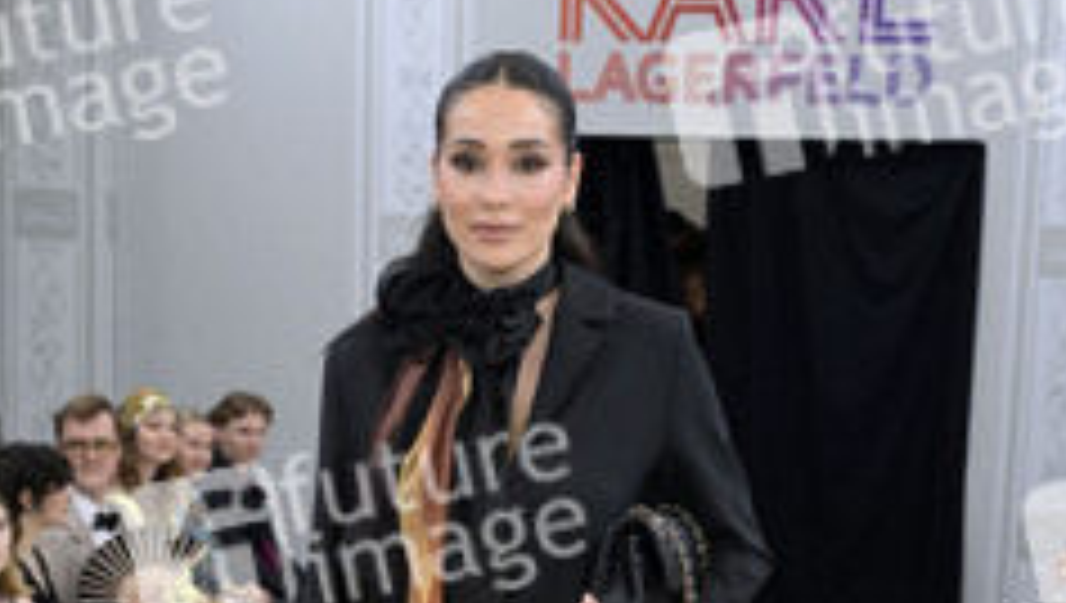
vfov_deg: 12.2
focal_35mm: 97
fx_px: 2745
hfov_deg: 22.0
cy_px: 756
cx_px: 486
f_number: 5.6
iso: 500
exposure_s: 1/250
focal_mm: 55
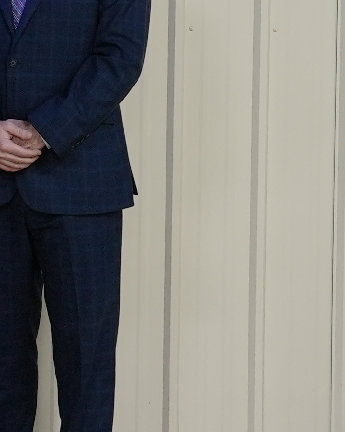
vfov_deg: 12.9
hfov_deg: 9.3
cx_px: -511
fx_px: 1877
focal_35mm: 147
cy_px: -52
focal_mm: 33
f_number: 4
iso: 1250
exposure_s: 1/160
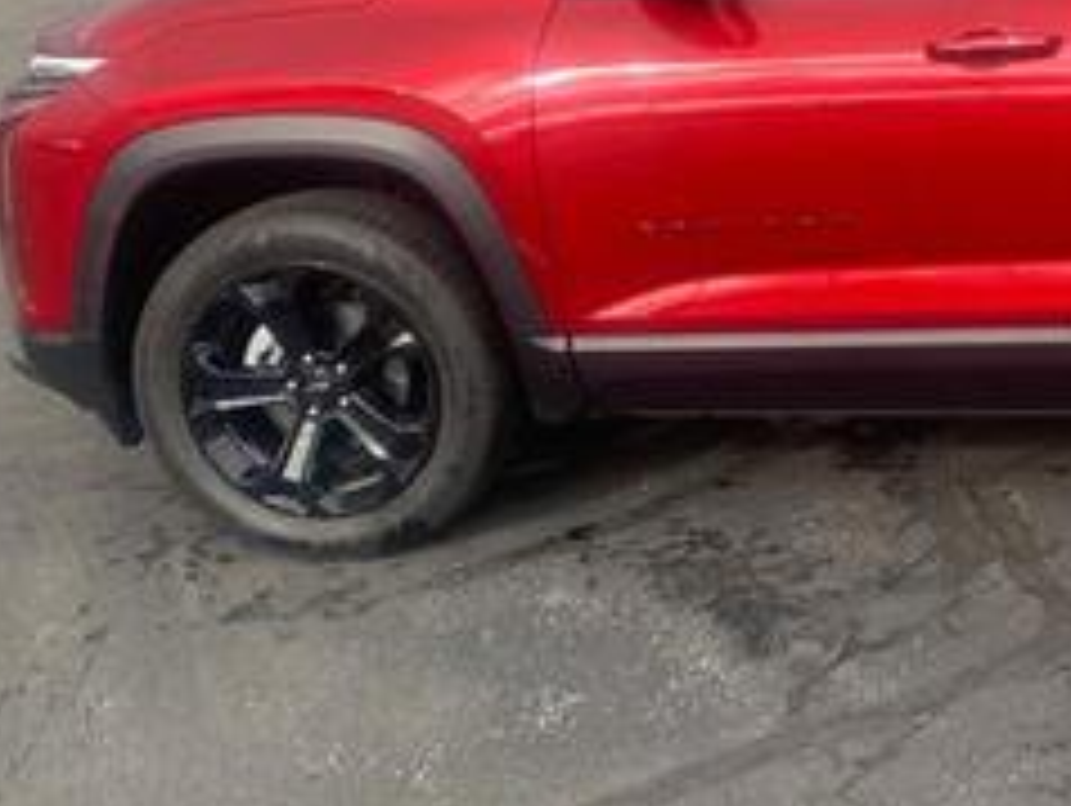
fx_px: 1703
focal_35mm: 55
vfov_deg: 25.9
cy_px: 117
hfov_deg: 32.2
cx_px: 1062
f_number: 1.8
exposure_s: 1/552
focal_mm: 4.25
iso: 25
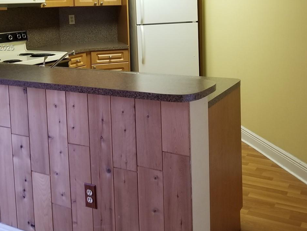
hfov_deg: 42.9
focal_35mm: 44
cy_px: 48
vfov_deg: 32.1
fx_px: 390
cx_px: 170
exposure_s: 1/25
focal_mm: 4.25
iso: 200
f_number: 1.7
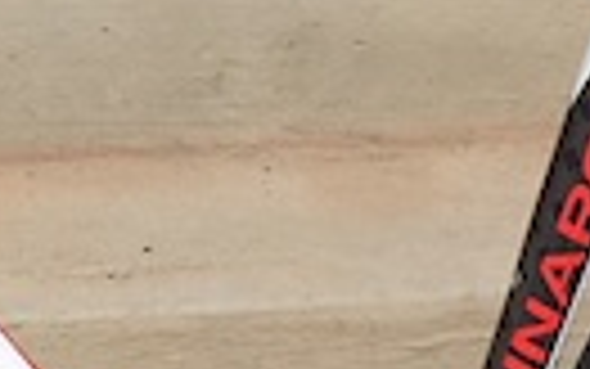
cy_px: 333
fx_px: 3024
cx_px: 144
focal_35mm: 188
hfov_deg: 11.1
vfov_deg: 7.0
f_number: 2.2
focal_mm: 4.15
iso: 32
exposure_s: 1/344
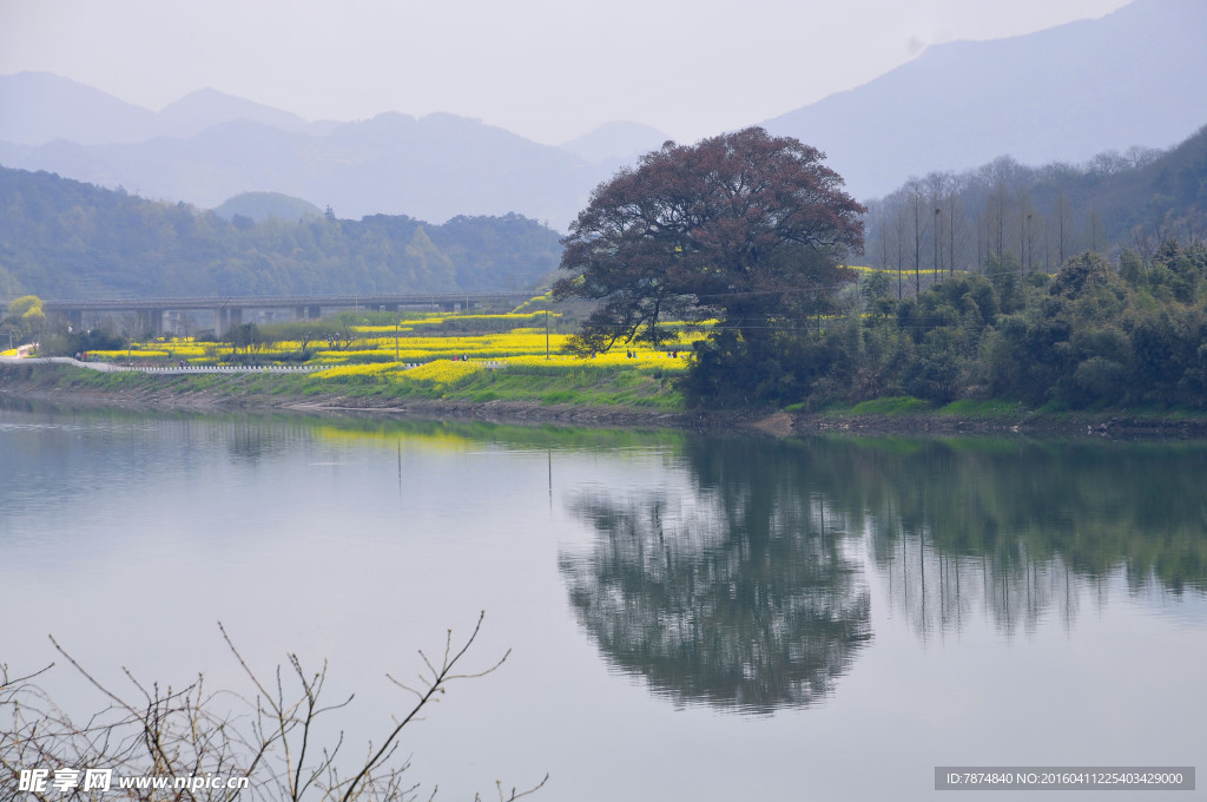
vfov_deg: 10.7
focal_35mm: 128
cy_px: 401
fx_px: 4269
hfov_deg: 16.1
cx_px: 604
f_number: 9
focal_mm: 85
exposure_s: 1/320
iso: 200
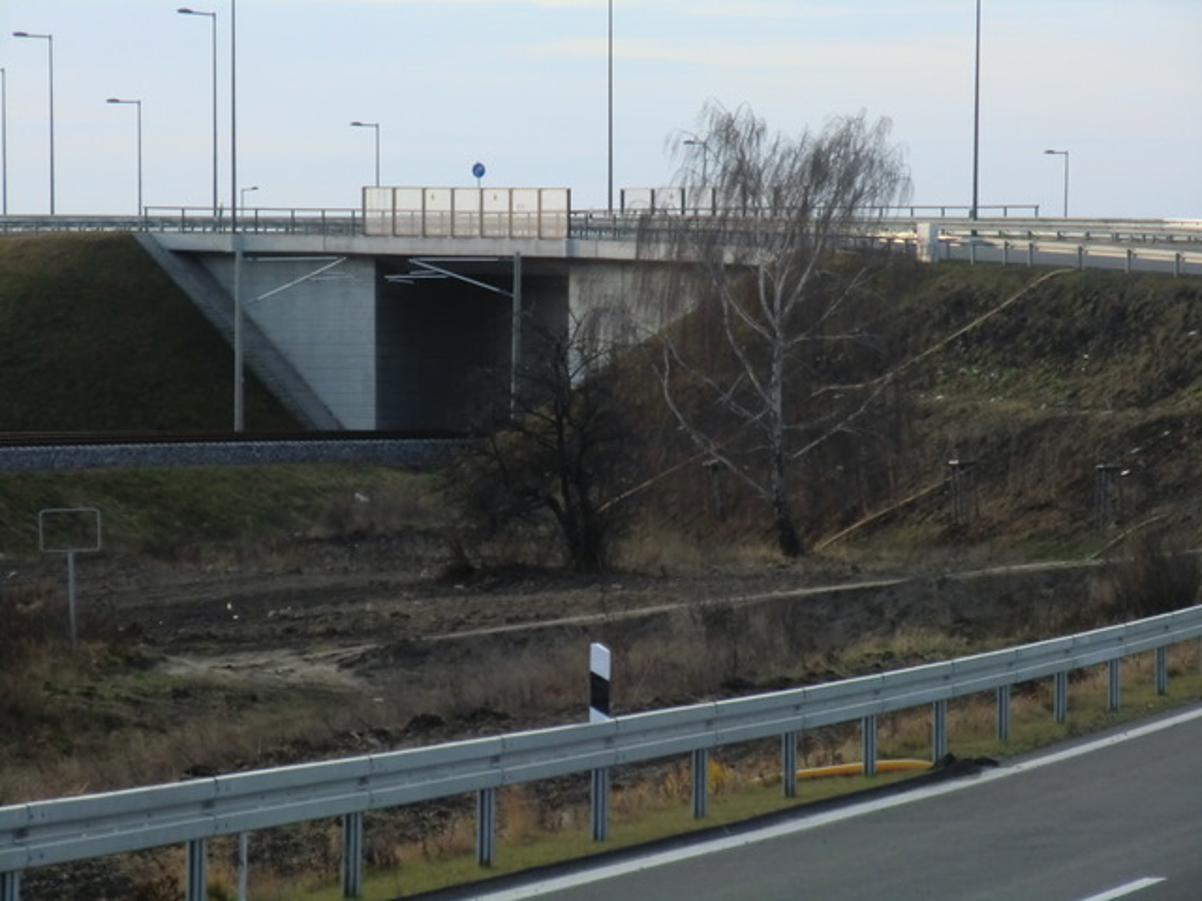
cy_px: 450
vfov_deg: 6.2
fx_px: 8334
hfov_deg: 8.2
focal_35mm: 240
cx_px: 601
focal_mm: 43
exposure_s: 1/250
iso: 200
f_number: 5.7
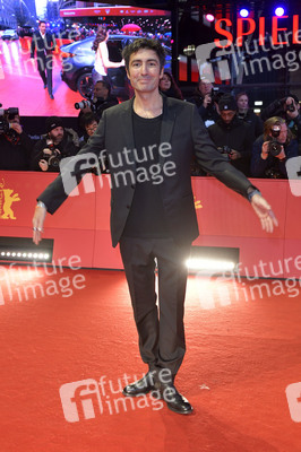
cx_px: 150
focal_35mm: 34
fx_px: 427
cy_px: 226
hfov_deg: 38.8
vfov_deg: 55.8
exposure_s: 1/200
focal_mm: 34
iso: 1250
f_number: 5.6
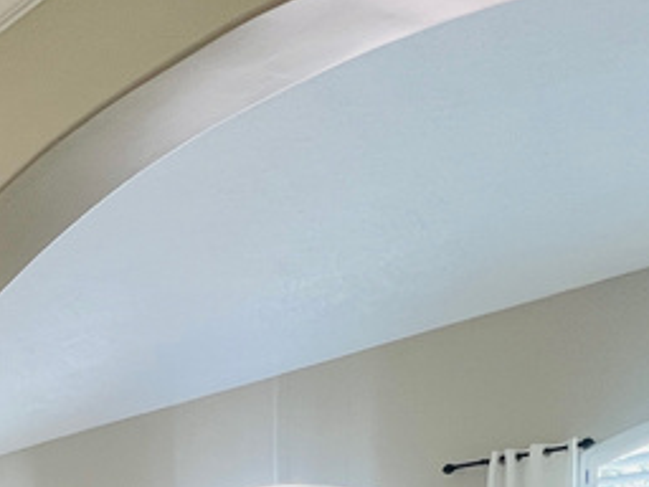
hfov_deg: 28.9
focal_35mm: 52
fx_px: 975
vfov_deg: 21.9
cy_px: 781
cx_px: -226
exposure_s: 1/120
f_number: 1.8
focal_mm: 1.57
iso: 200
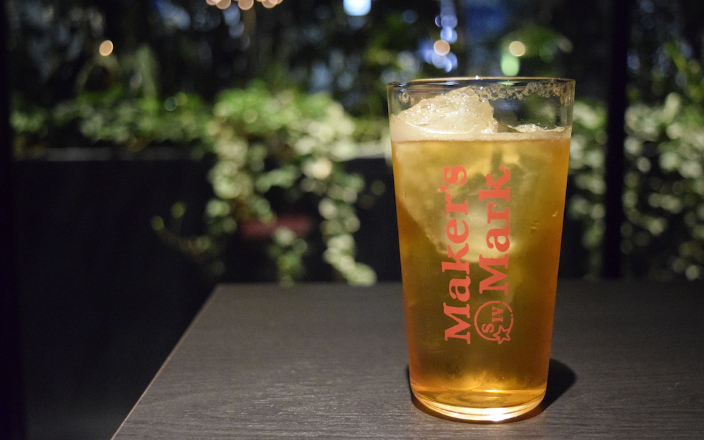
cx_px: 352
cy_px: 218
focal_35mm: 43
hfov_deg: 46.2
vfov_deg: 29.8
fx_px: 825
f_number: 4.2
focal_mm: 28
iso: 9000
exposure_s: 1/50
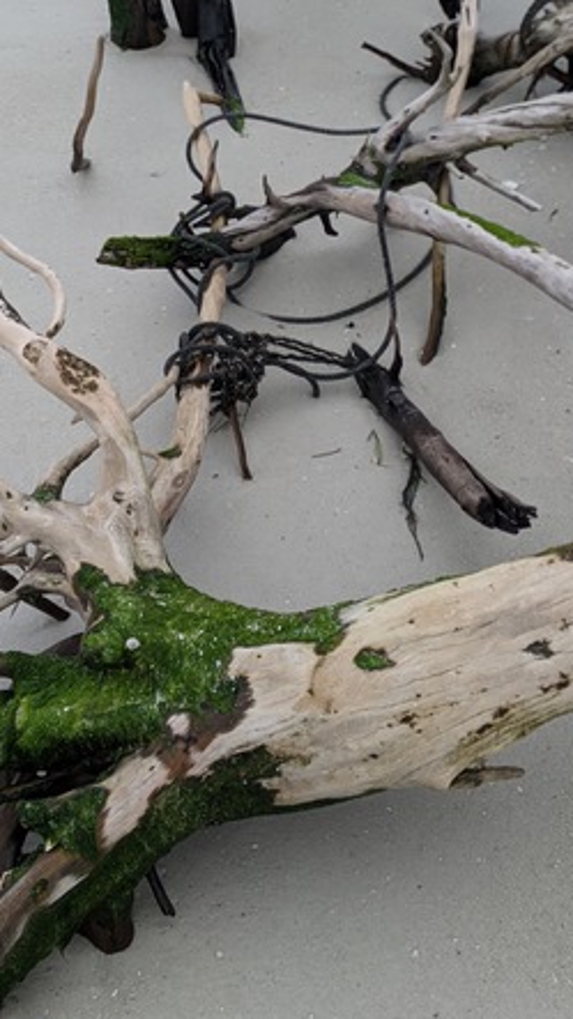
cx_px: 221
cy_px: 198
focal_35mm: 51
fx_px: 1378
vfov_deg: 39.0
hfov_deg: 23.4
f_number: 1.8
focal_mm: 4.44
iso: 65
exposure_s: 1/1805
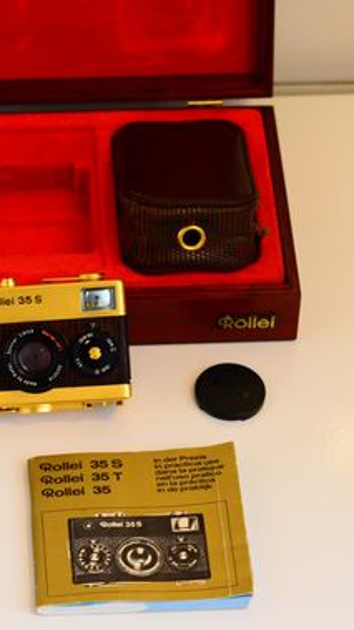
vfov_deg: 15.2
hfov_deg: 8.6
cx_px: 50
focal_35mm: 141
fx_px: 2354
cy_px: 209
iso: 6400
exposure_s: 1/125
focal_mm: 85
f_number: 6.3
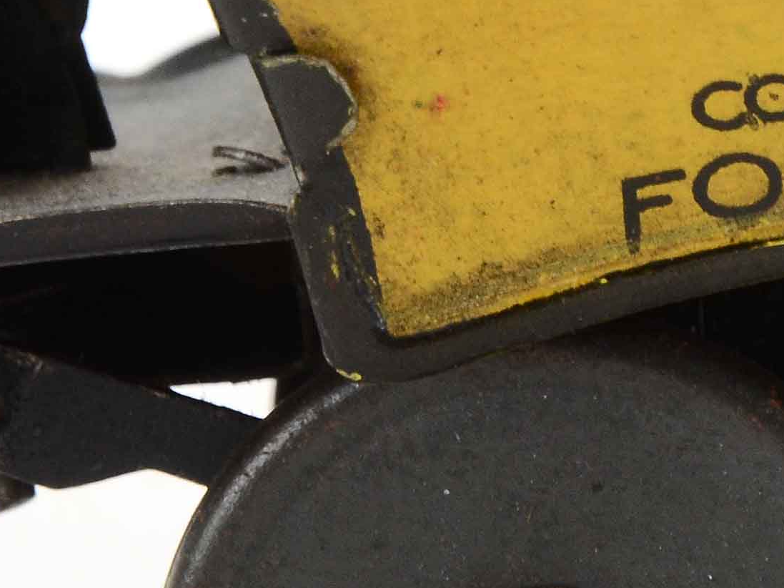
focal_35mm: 679
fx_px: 15377
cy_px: 20
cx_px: 1091
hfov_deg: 2.9
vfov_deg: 2.2
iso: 400
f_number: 13
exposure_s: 1/80
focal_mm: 105
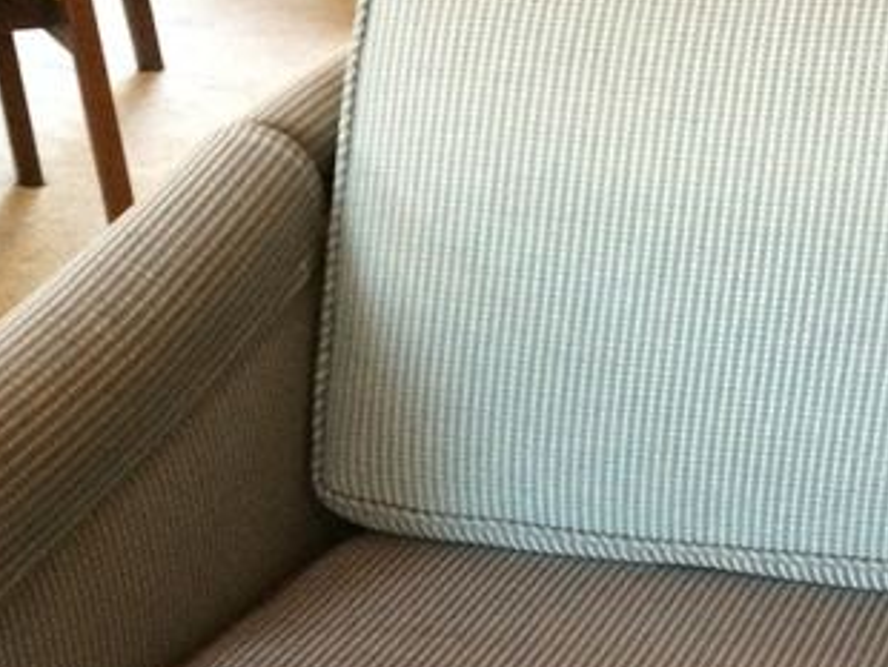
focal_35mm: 87
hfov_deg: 22.0
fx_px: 2234
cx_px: 771
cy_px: 806
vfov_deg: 16.3
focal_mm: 4.12
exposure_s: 1/30
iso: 320
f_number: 2.2
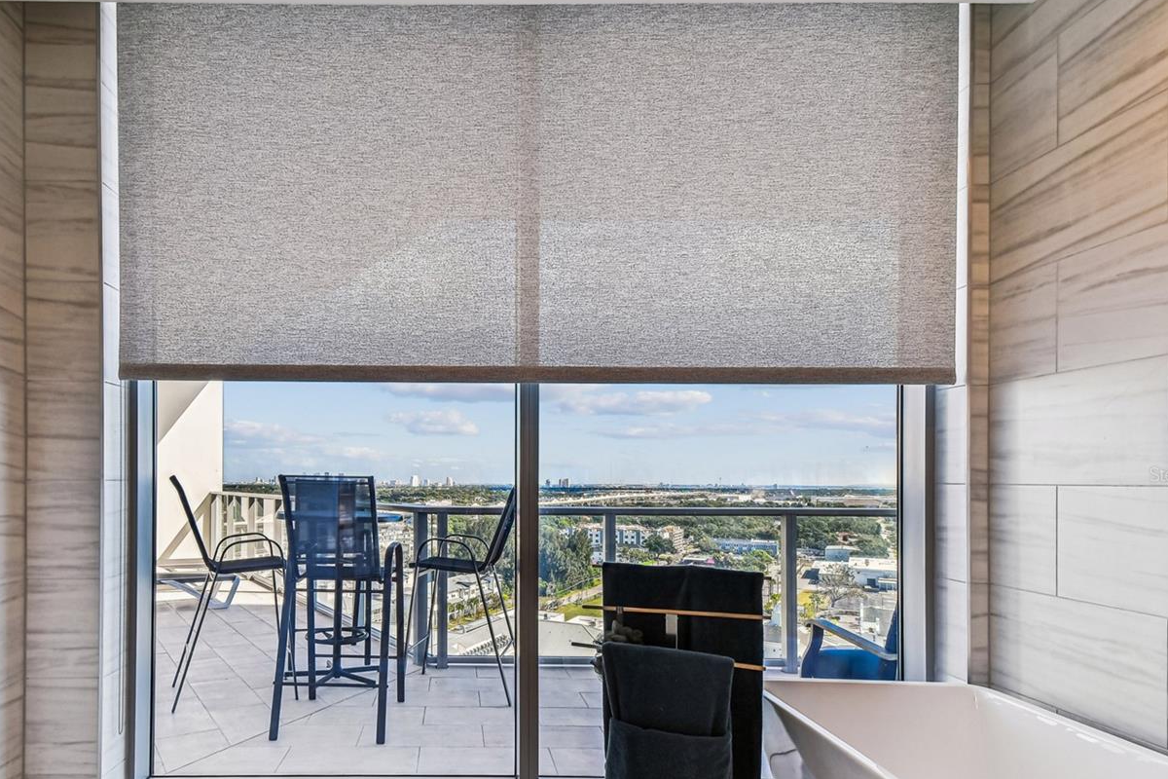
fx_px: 649
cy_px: 474
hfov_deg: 82.8
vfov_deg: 61.3
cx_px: 457
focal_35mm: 20
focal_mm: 10
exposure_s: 1/80
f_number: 7.1
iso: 100
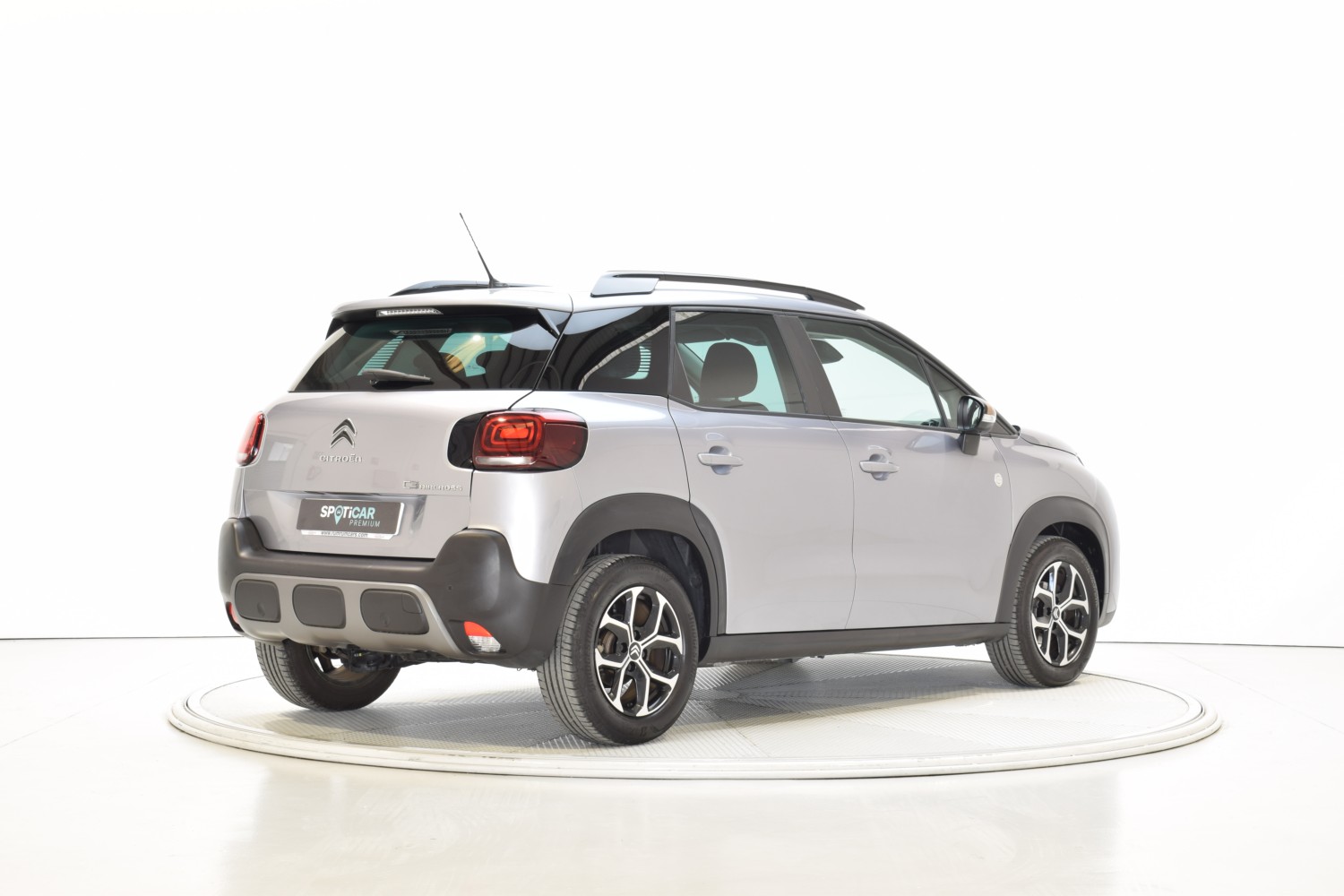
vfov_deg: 22.6
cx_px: 672
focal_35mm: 60
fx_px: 2240
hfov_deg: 33.4
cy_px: 448
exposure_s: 1/3
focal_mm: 40
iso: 100
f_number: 9
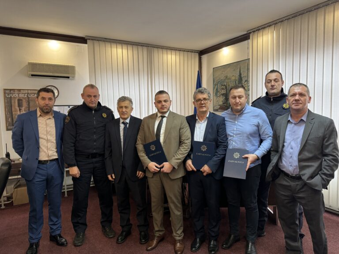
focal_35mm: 24
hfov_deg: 71.6
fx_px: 235
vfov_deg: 56.8
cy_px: 127
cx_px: 170
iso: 400
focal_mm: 6.86
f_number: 1.78
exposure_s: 1/50
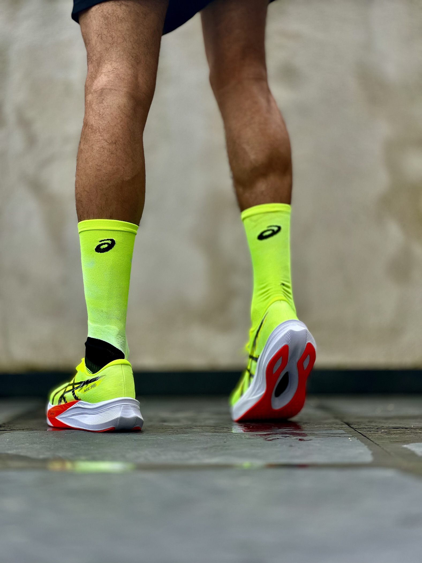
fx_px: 1251
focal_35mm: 77
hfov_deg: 19.1
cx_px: 211
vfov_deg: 25.3
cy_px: 282
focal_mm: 9
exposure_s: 1/121
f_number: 2.8
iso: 50
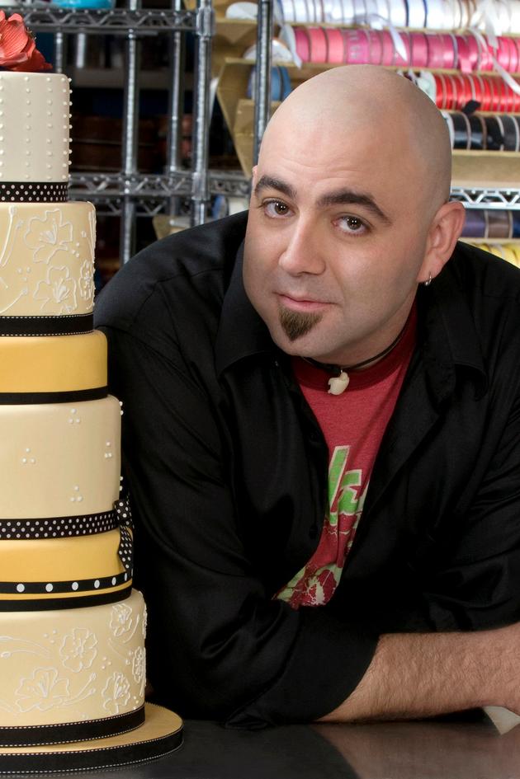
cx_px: 260
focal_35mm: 105
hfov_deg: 13.0
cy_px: 390
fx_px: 2275
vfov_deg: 19.5
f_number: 10
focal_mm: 70
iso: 100
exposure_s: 1/40
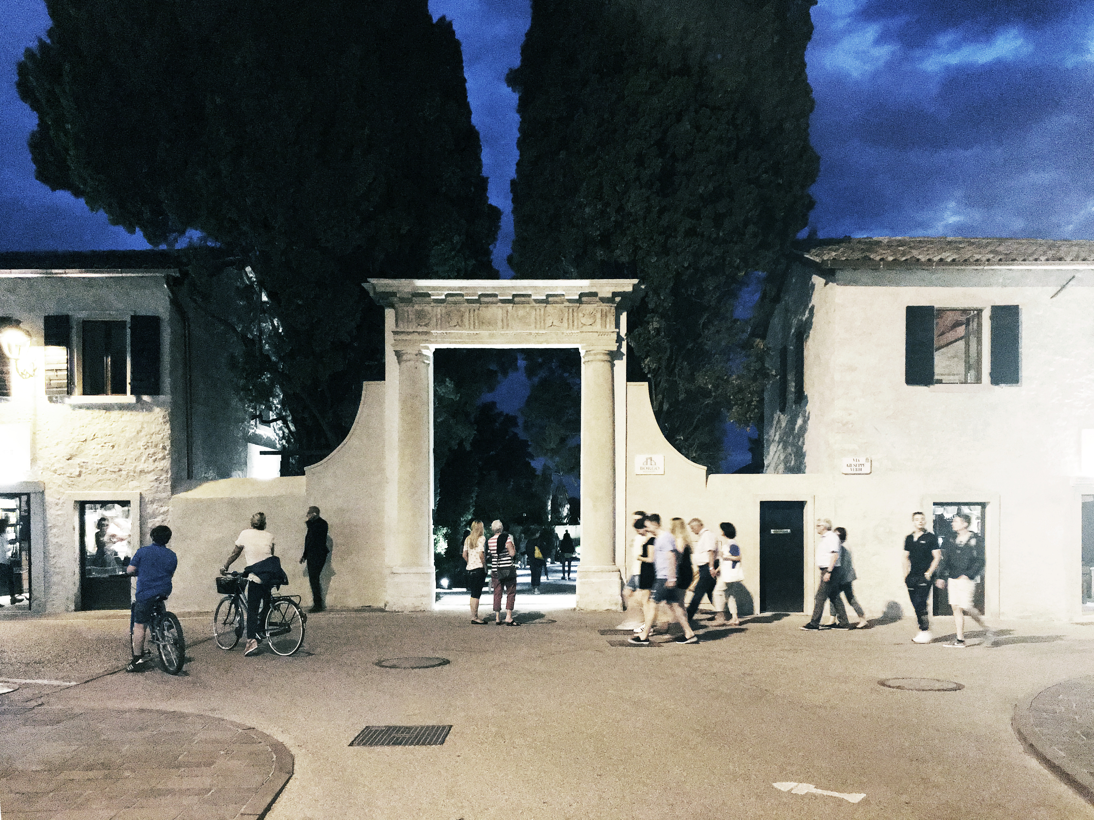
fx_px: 917
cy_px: 410
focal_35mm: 29
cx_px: 547
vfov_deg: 48.2
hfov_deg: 61.7
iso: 500
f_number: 2.2
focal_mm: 4.15
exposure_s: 1/17
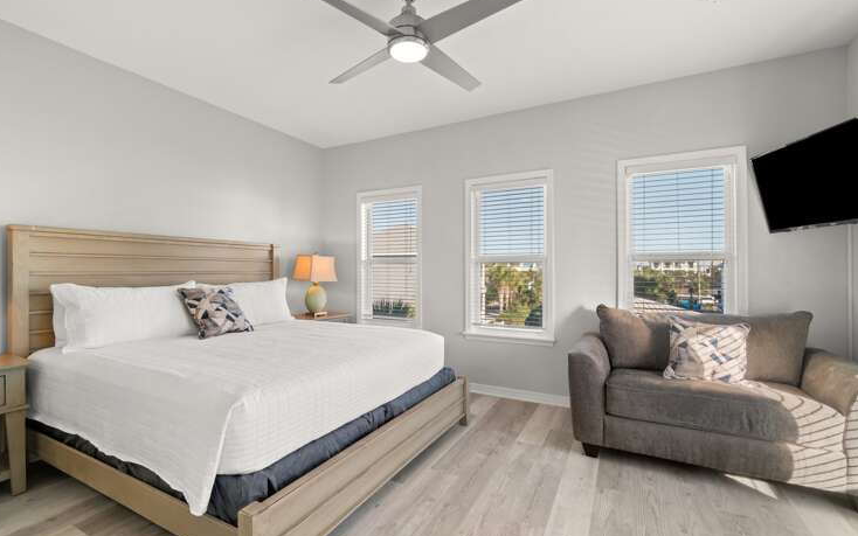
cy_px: 263
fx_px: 374
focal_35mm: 16
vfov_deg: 71.3
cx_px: 413
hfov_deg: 97.8
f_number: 8
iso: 800
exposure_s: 1/8
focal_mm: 10
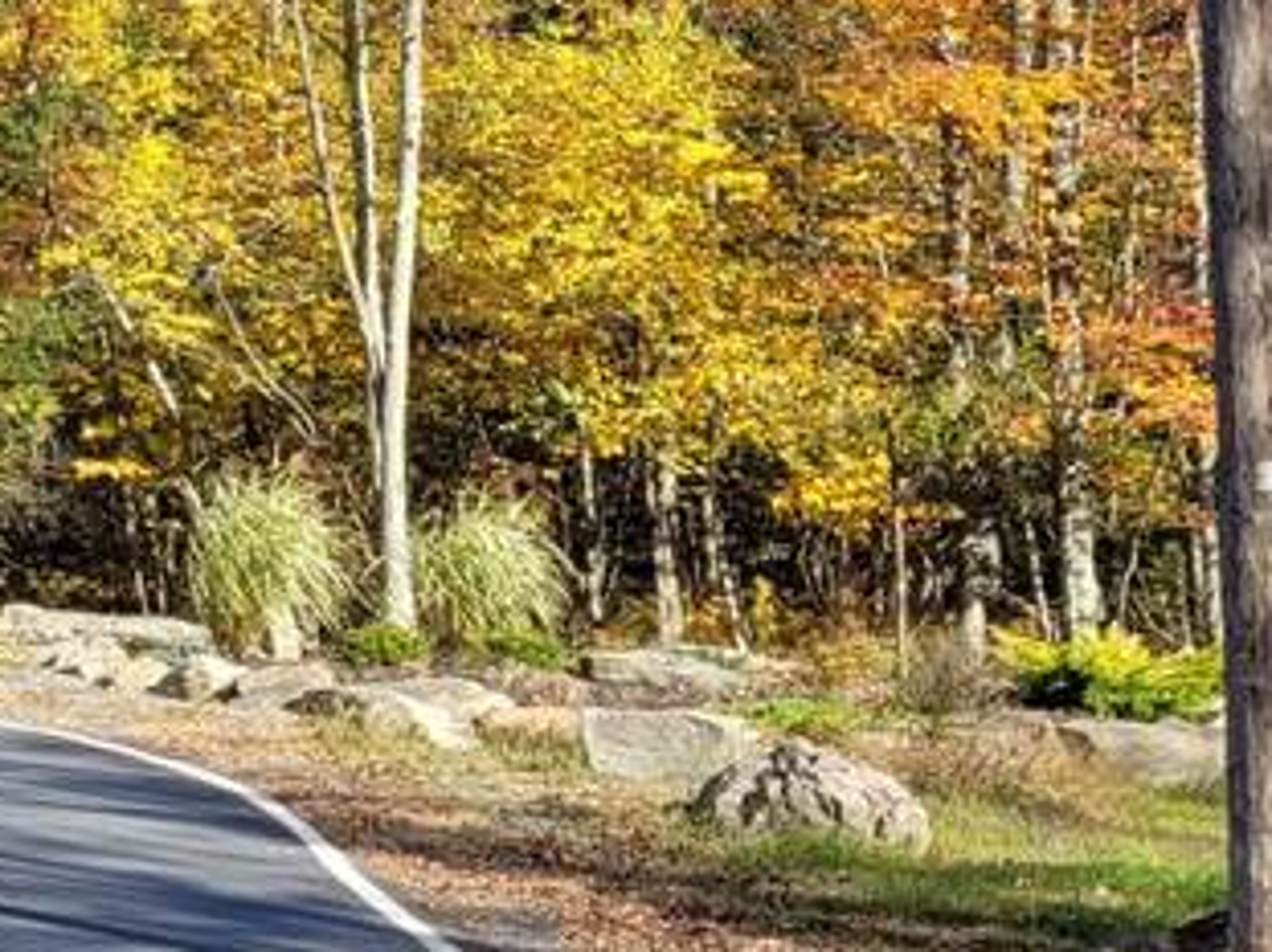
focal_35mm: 107
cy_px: 168
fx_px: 3930
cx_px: -1272
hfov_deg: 15.0
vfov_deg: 13.7
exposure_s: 1/1212
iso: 40
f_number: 1.8
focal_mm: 5.4
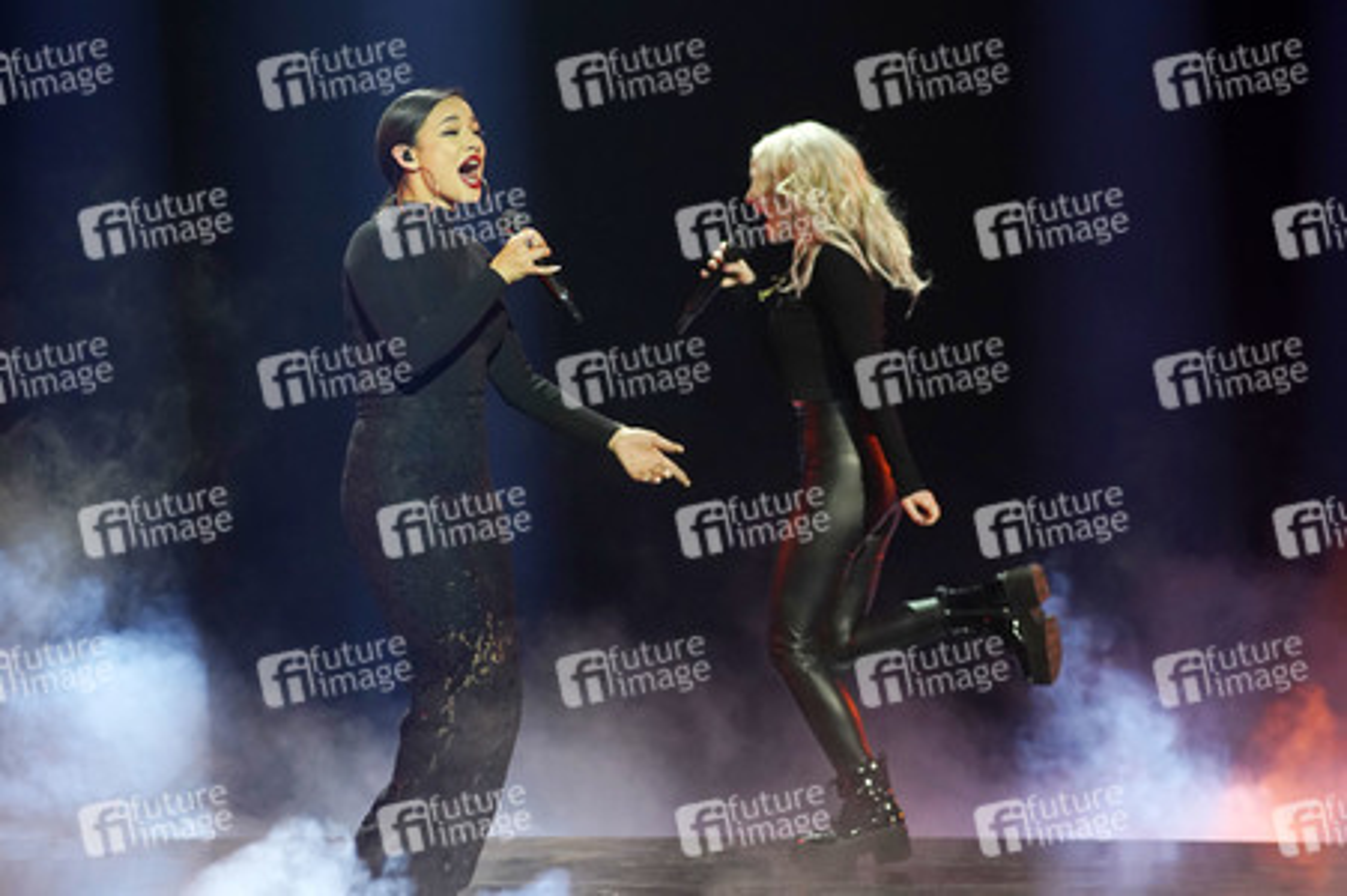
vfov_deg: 6.9
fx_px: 7478
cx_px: 674
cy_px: 448
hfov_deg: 10.3
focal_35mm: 200
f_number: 4
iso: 3200
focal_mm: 200
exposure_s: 1/400
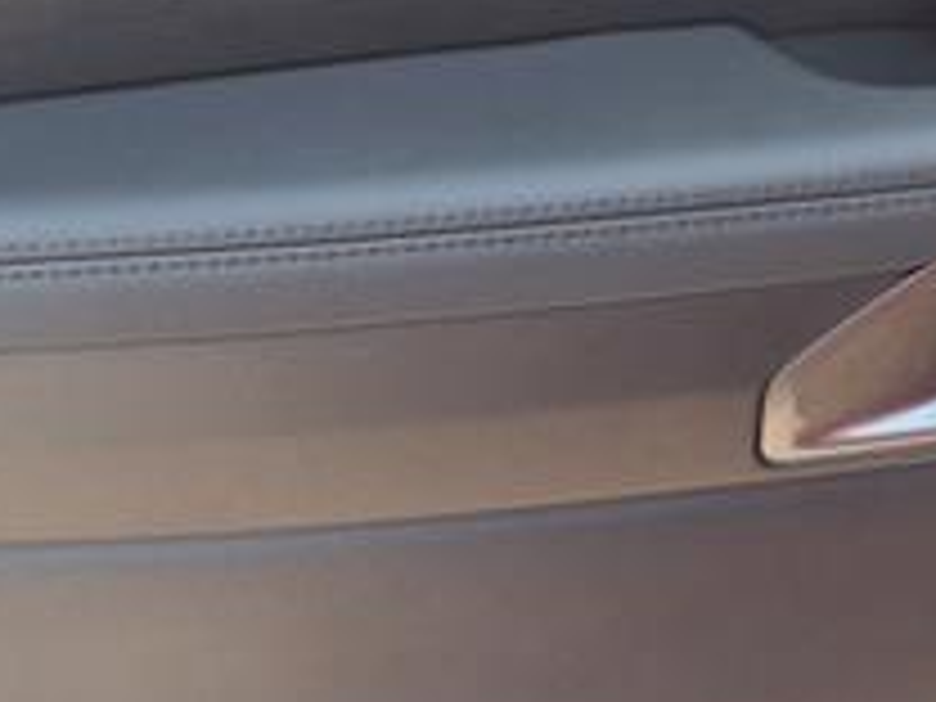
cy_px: 256
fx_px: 2244
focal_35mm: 83
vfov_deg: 17.7
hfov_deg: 22.7
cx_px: 909
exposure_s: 1/159
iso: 40
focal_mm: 3.58
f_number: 1.9
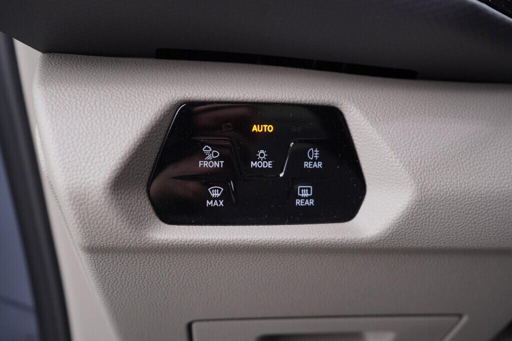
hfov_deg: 53.1
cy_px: 170
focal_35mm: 36
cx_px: 256
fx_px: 512
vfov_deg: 36.9
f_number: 2.8
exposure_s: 1/40
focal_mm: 24
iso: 200
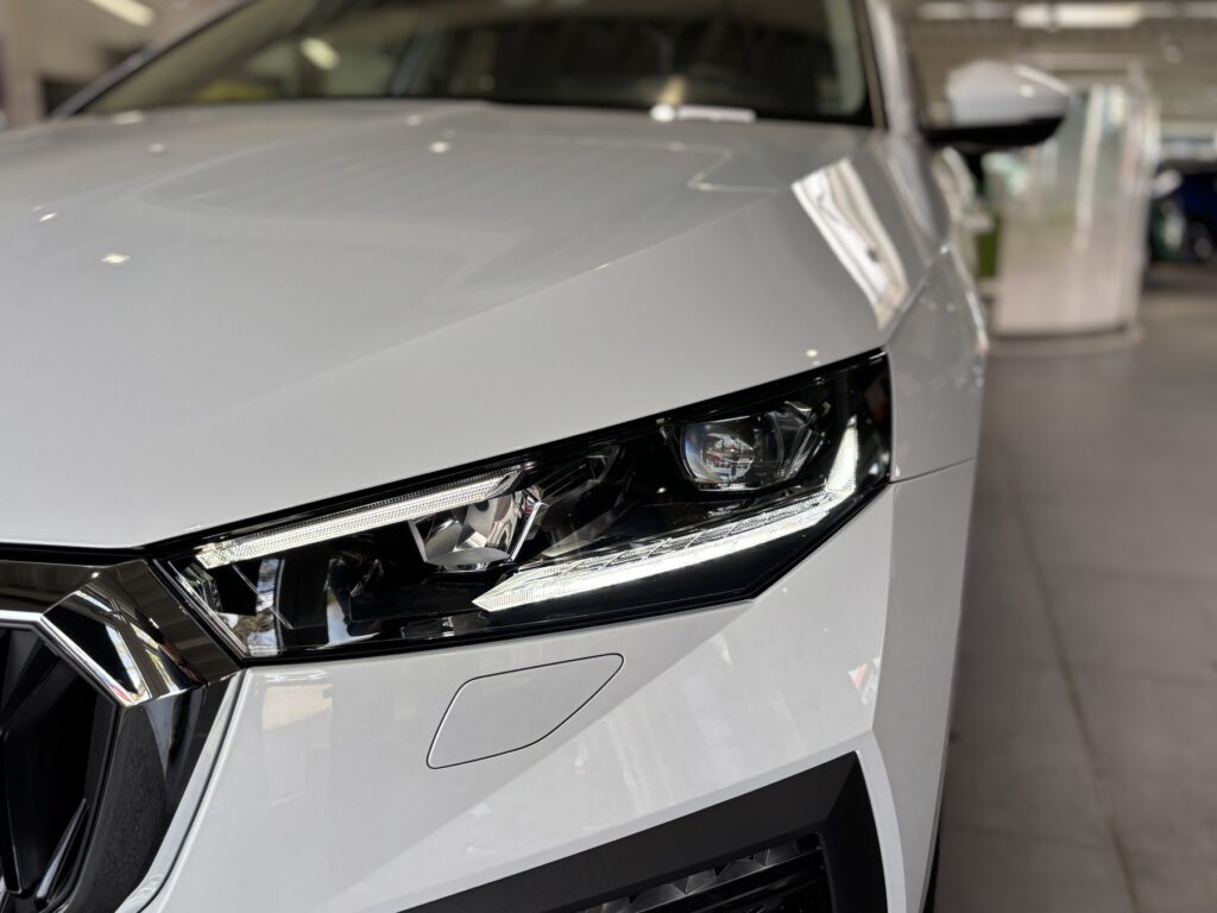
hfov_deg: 67.3
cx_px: 608
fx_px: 914
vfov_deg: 53.1
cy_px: 456
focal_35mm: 26
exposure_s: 1/173
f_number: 1.6
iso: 40
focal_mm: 5.96
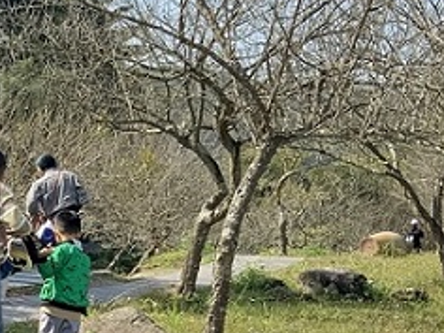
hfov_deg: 18.9
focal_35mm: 94
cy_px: 240
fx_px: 1206
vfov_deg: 15.7
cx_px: -176
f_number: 1.8
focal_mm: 3
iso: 16
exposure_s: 1/473
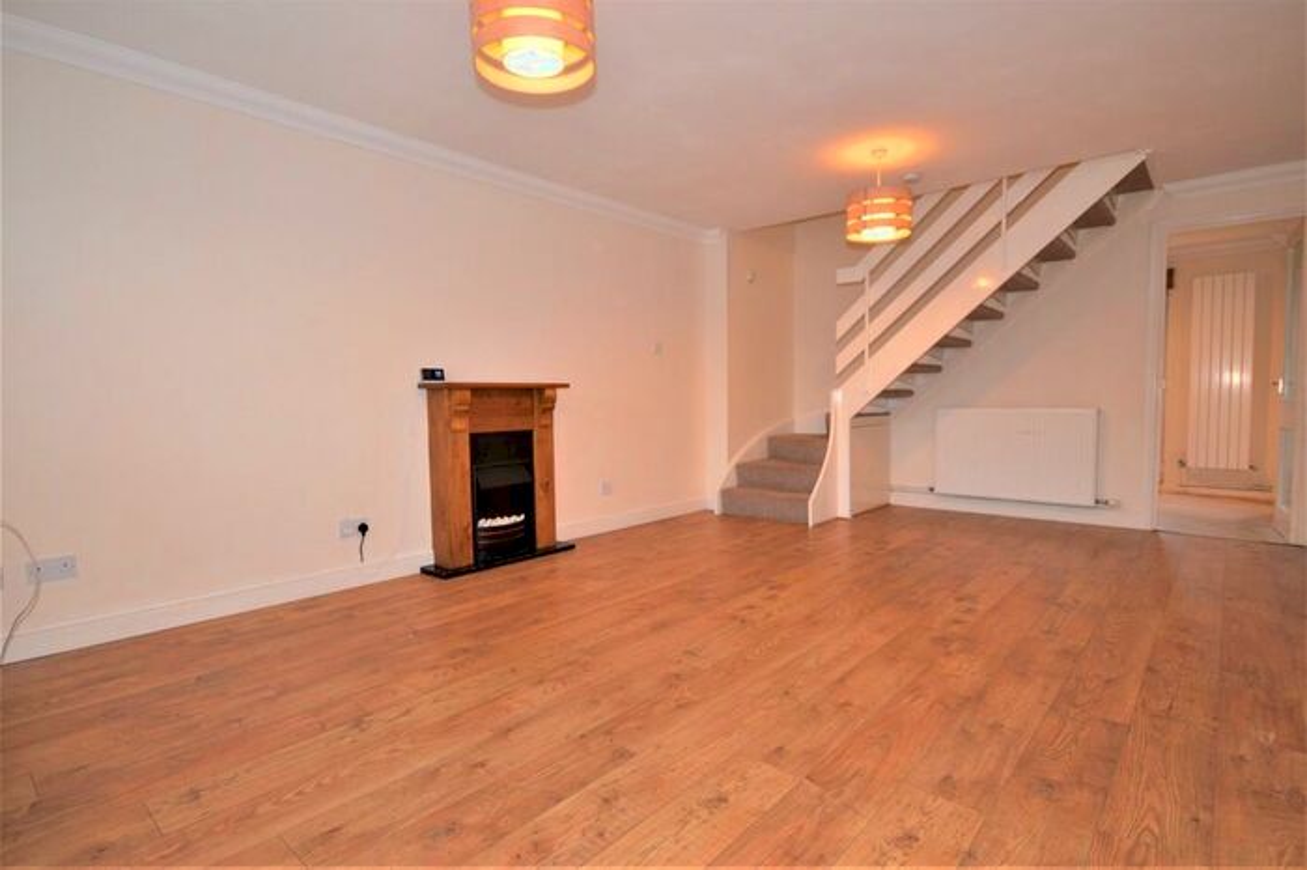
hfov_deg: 100.4
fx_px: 544
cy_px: 435
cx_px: 654
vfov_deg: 77.3
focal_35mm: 15
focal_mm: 10
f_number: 4
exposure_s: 1/60
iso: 900
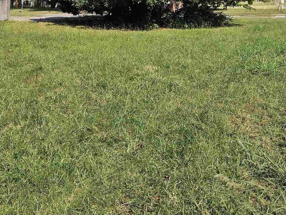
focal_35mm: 48
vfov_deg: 28.4
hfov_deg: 39.4
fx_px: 397
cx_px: 107
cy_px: 0
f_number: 1.8
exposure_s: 1/2122
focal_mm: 5.4
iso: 25
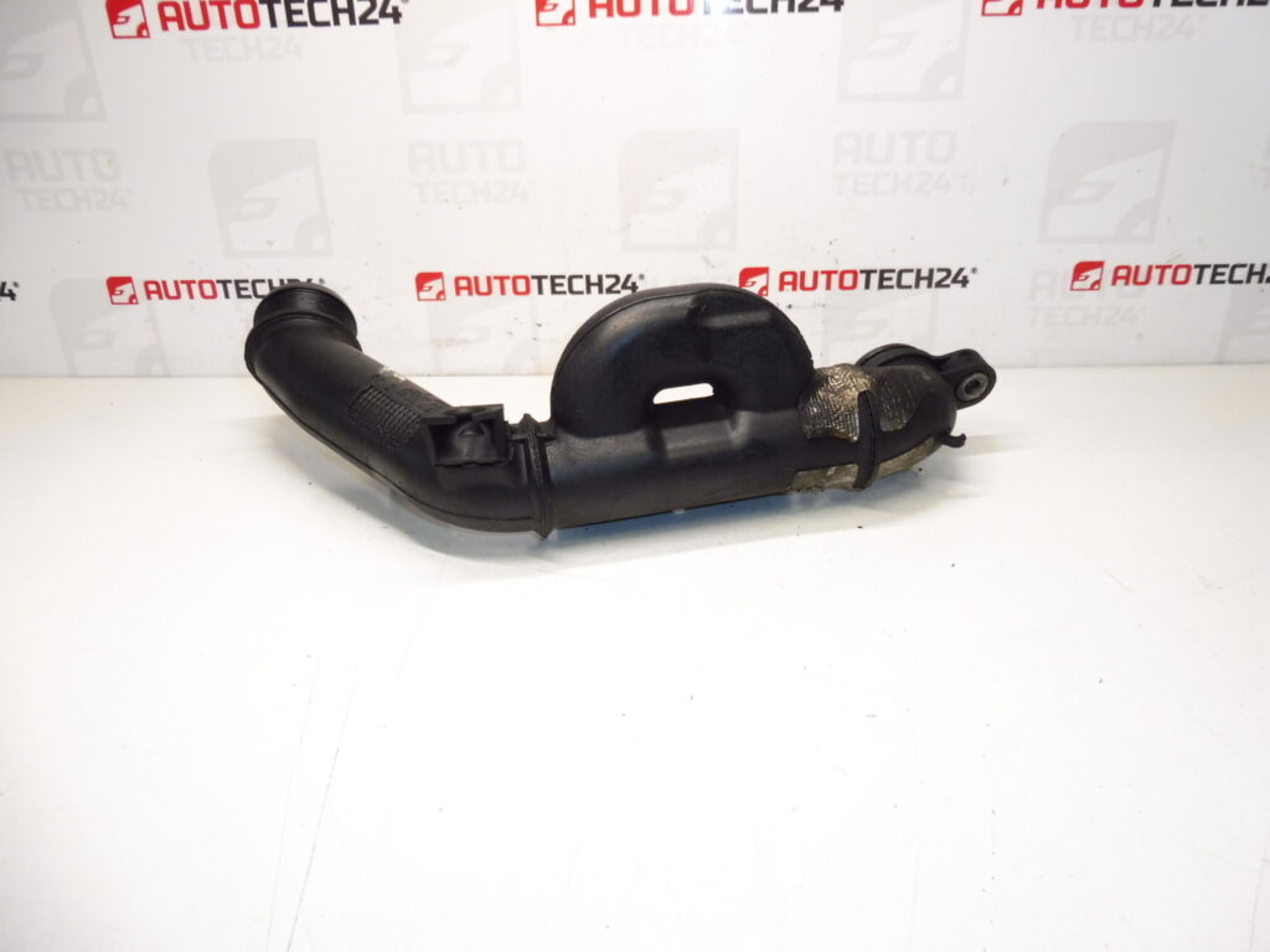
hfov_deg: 71.6
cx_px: 635
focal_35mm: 24
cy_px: 476
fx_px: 881
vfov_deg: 56.8
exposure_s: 1/100
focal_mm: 4.3
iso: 200
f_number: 3.5
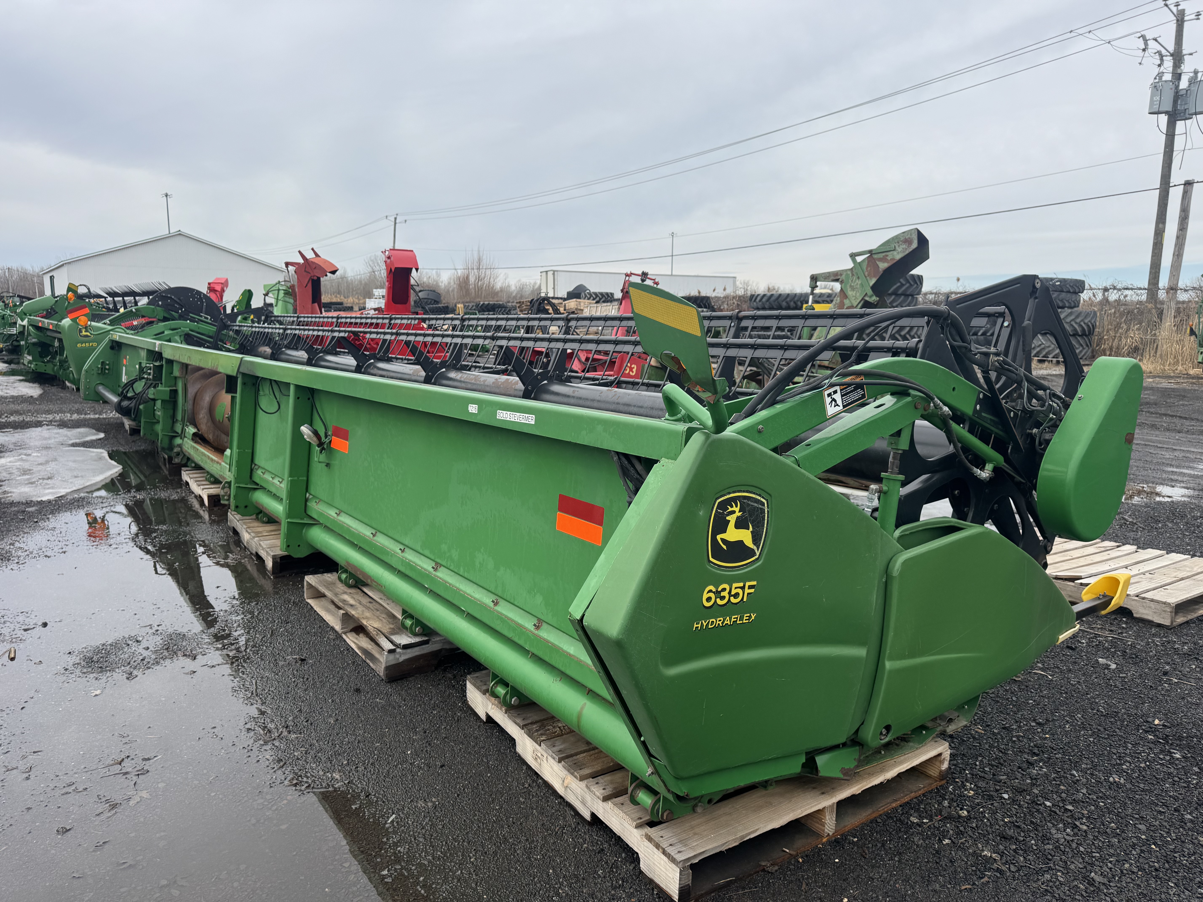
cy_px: 451
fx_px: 834
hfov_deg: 71.6
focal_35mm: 24
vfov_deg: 56.8
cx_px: 602
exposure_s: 1/3597
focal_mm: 6.76
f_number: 1.78
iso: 80
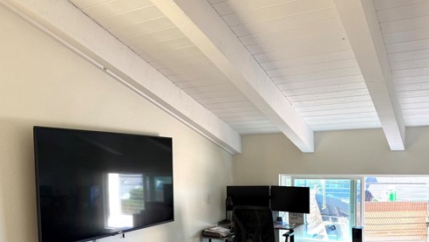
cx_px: 247
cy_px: 194
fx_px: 387
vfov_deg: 33.6
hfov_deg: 57.8
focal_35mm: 34
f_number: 1.78
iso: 100
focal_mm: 6.76
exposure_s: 1/120
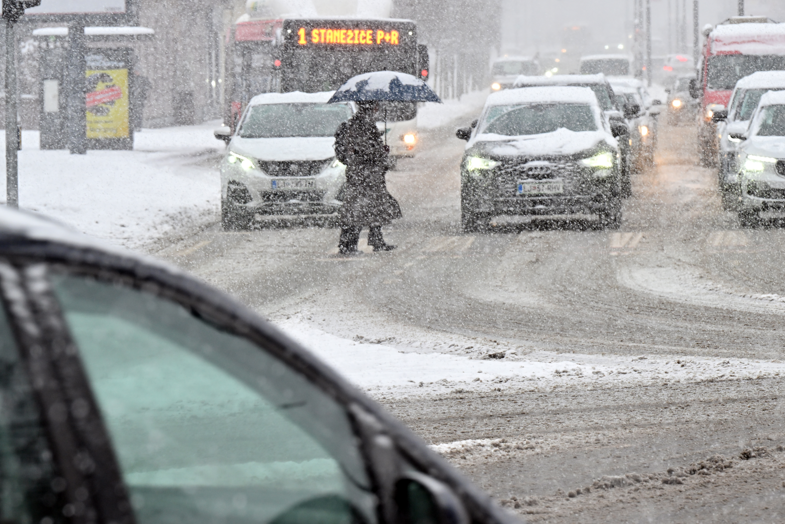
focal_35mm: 247
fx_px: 5386
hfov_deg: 8.3
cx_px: 397
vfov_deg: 5.6
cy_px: 206
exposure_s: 1/250
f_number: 9
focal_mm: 200
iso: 1000
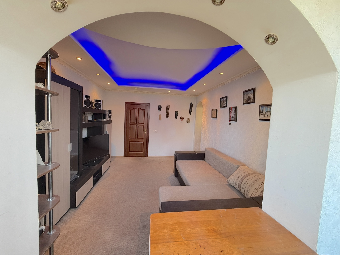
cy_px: 128
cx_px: 170
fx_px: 138
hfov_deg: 102.1
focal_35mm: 14
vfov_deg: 85.7
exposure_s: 1/100
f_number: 2.2
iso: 320
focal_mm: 2.22
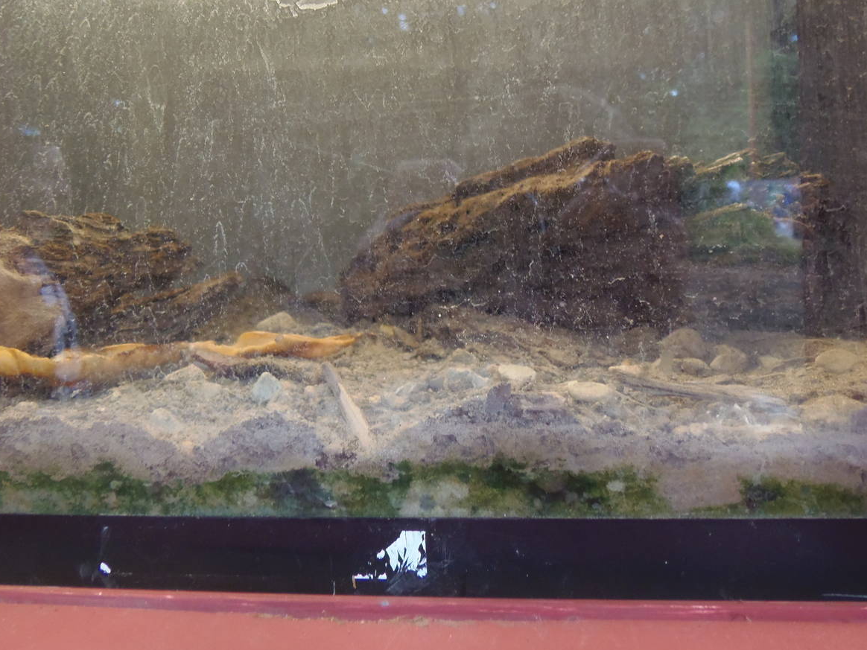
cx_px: 395
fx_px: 827
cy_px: 220
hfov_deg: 55.3
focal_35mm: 33
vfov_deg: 42.4
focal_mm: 4.3
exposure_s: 1/30
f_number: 2.9
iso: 125
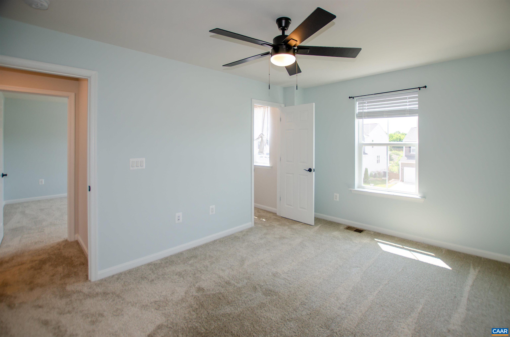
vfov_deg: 77.1
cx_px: 255
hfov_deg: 100.5
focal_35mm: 15
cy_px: 168
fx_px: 212
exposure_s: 1/125
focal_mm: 10
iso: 100
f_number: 3.5
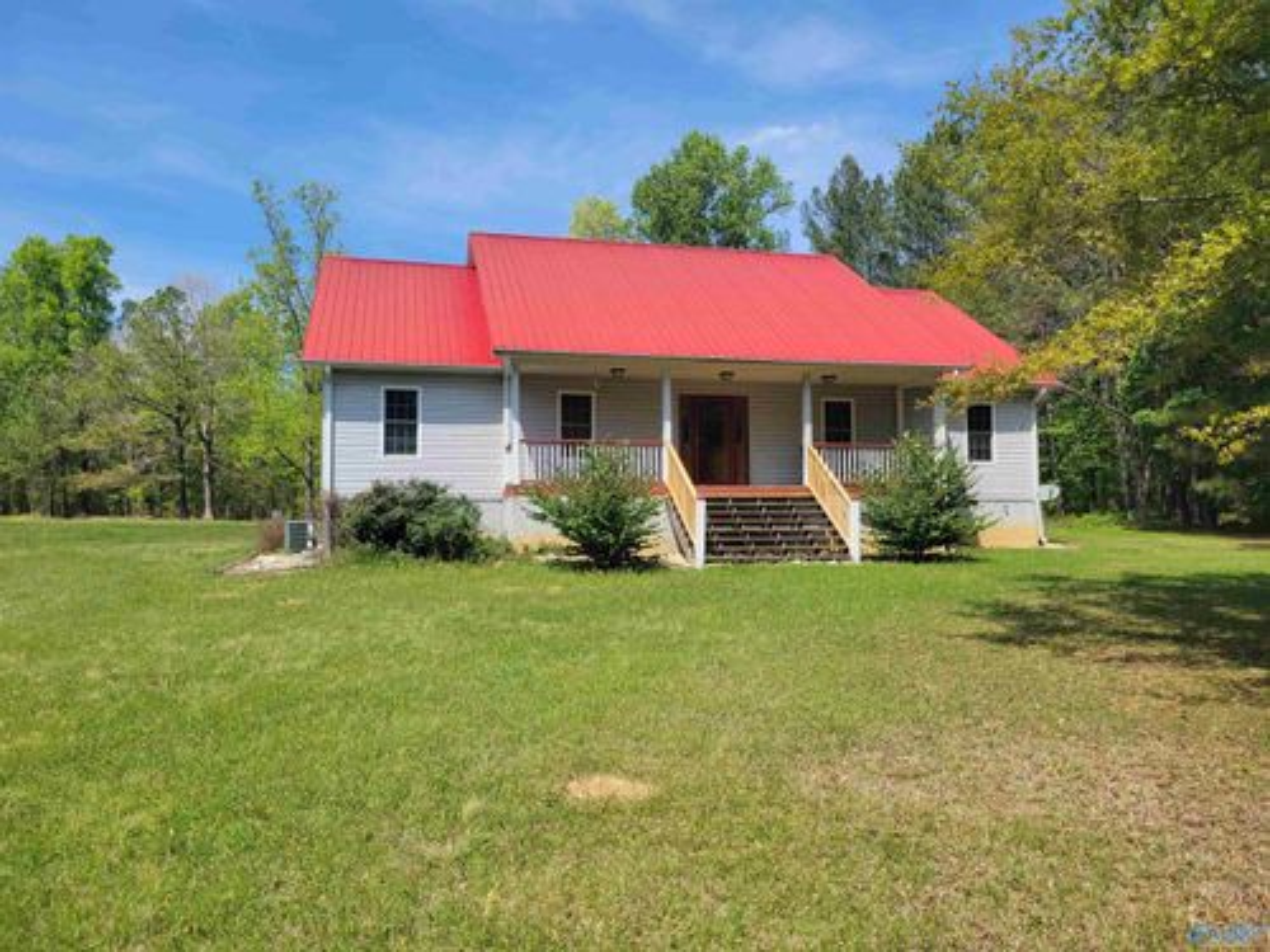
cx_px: 635
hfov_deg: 67.3
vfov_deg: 53.1
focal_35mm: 26
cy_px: 476
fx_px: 954
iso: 40
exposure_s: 1/1809
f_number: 1.8
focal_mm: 5.4
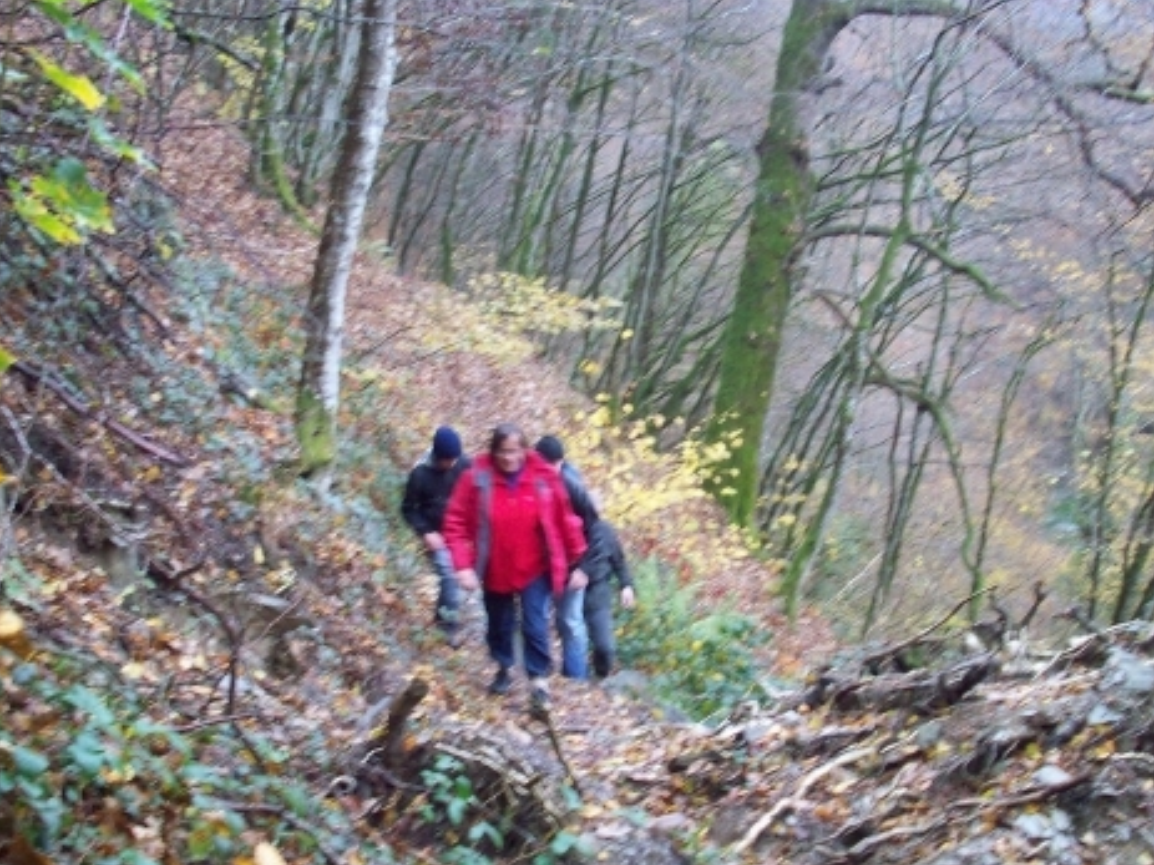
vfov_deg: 30.3
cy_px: 444
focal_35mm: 48
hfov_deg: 39.7
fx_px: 1600
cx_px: 578
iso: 160
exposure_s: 1/15.3
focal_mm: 6.2
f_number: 2.8
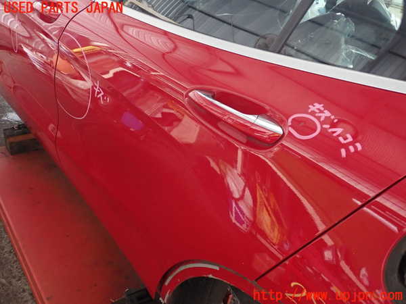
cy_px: 152
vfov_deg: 46.8
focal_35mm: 30
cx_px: 203
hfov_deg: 60.0
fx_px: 352
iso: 200
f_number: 2.3
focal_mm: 5.4
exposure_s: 1/30
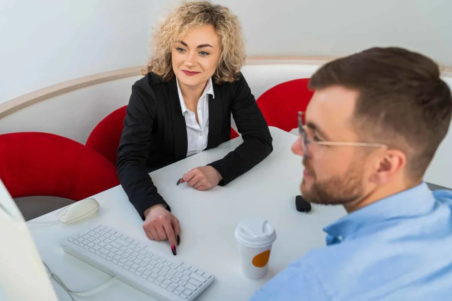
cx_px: 208
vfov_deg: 34.2
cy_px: 156
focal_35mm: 39
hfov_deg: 49.5
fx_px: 490
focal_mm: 35
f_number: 3.5
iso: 400
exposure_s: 1/800
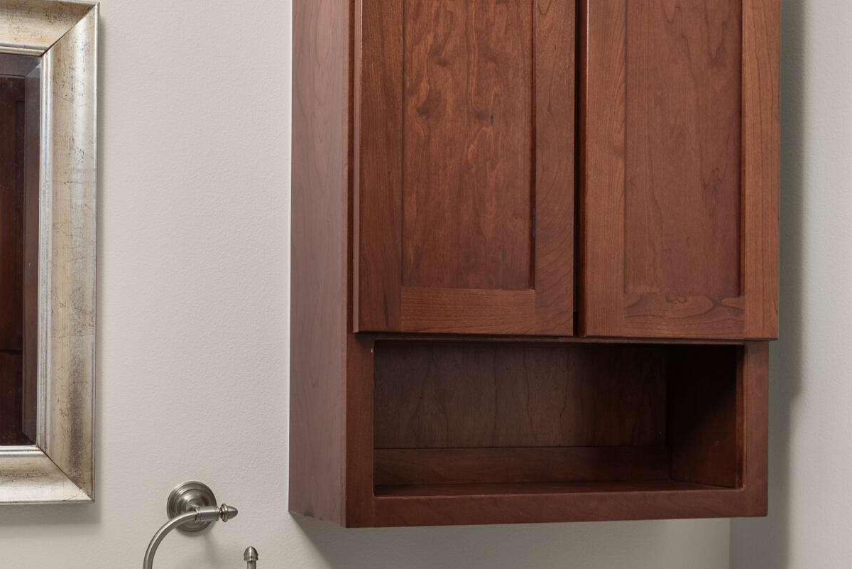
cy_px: 347
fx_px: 1302
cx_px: 163
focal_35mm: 55
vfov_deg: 24.6
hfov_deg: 35.0
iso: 500
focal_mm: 22
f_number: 7.1
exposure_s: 1/25
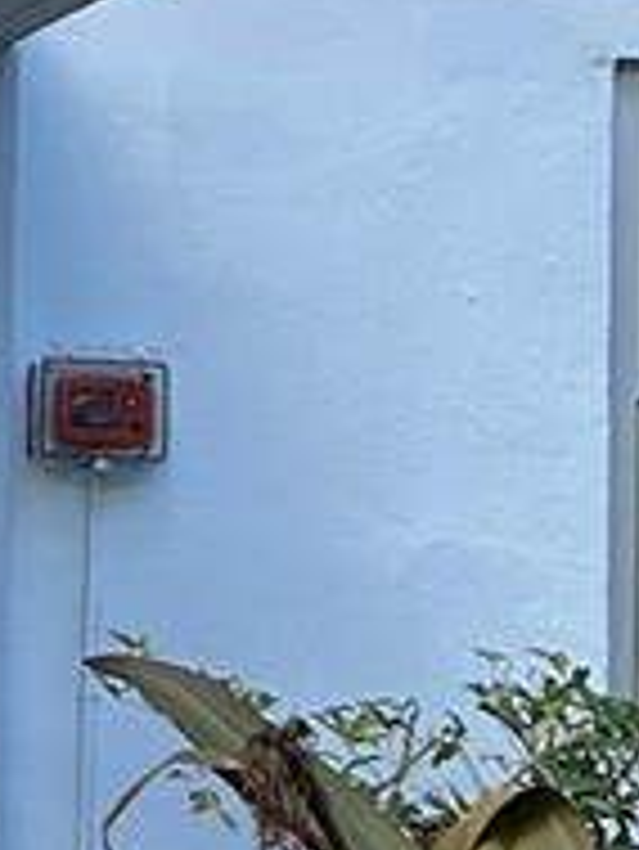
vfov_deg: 11.9
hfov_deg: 8.2
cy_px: 189
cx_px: -999
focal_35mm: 165
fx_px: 4057
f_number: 1.5
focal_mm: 5.7
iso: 50
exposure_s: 1/658
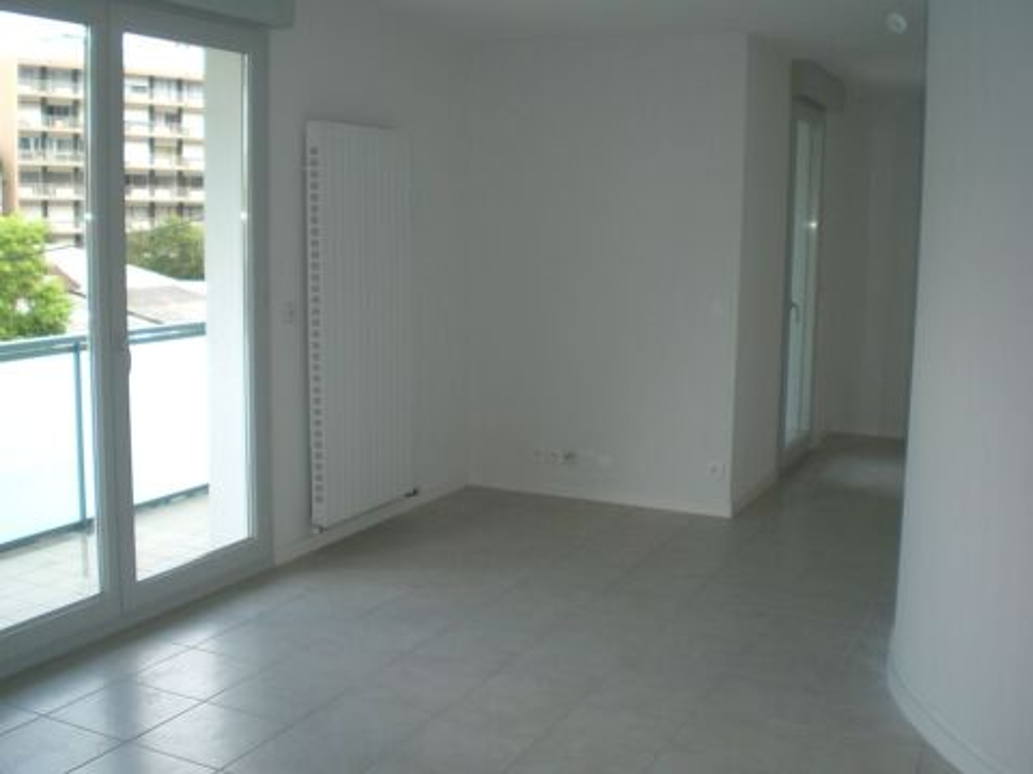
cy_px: 387
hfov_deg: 49.0
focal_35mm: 38
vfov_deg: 37.7
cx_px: 516
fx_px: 1134
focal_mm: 6.3
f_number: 3.1
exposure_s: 1/80
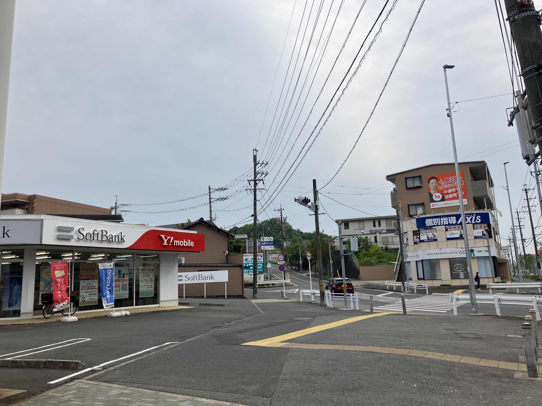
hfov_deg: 63.4
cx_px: 271
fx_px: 438
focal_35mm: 28
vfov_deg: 49.7
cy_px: 203
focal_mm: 3.99
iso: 32
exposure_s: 1/2024
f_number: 1.8
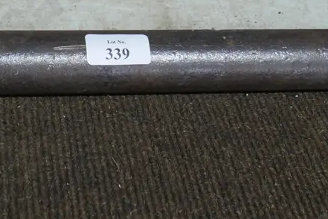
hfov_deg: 23.1
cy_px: -21
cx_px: 79
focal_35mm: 87
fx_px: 793
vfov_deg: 15.3
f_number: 4
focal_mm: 18
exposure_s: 1/60
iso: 400
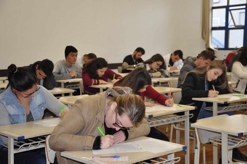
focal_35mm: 63
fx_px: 432
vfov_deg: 21.5
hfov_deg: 31.9
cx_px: 124
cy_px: 82
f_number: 4.8
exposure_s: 1/80
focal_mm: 42
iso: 800
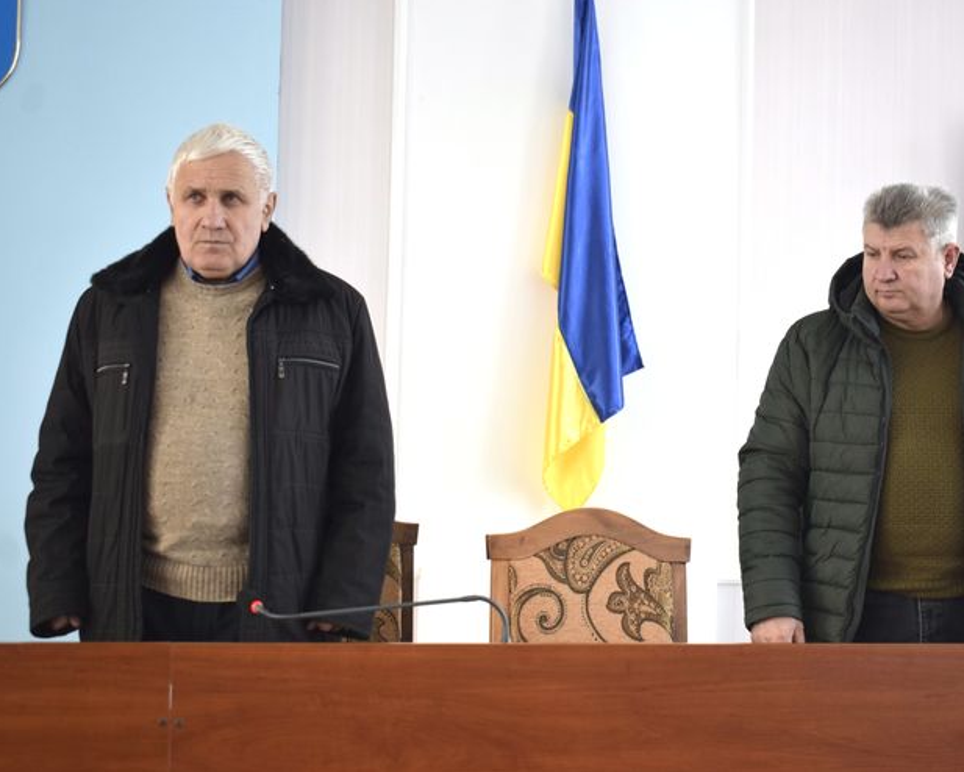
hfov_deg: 29.1
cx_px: 553
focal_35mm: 65
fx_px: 1855
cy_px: 383
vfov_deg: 23.5
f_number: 4.8
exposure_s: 1/60
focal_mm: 38
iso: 800
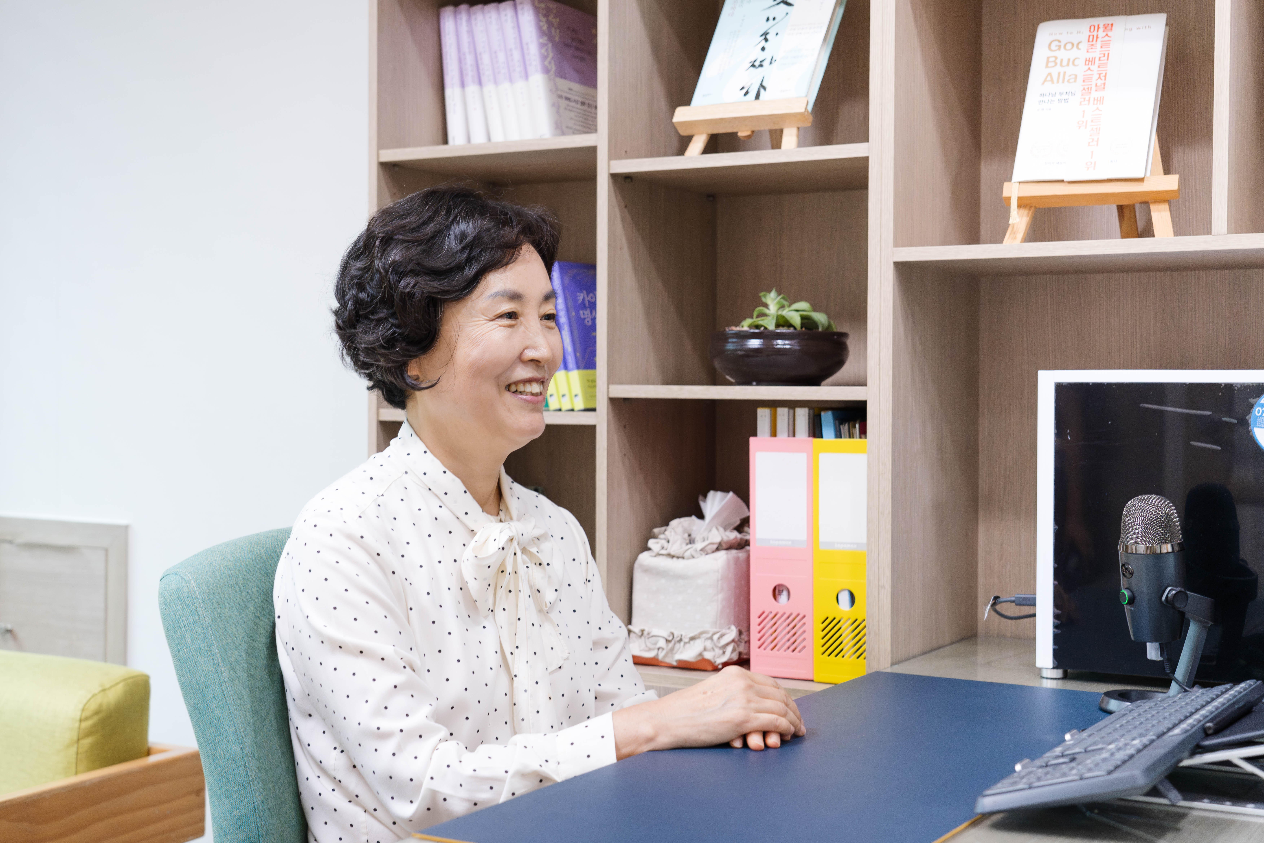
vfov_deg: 28.6
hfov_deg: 41.9
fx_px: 1650
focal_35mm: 47
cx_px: 632
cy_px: 422
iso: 2000
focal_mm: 47
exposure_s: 1/125
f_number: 5
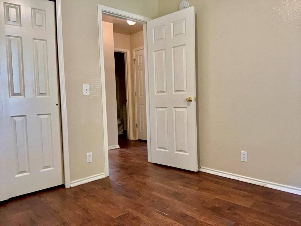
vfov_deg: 51.4
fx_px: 235
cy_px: 113
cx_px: 150
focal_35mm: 27
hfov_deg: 65.3
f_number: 1.8
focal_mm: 3
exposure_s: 1/100
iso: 200
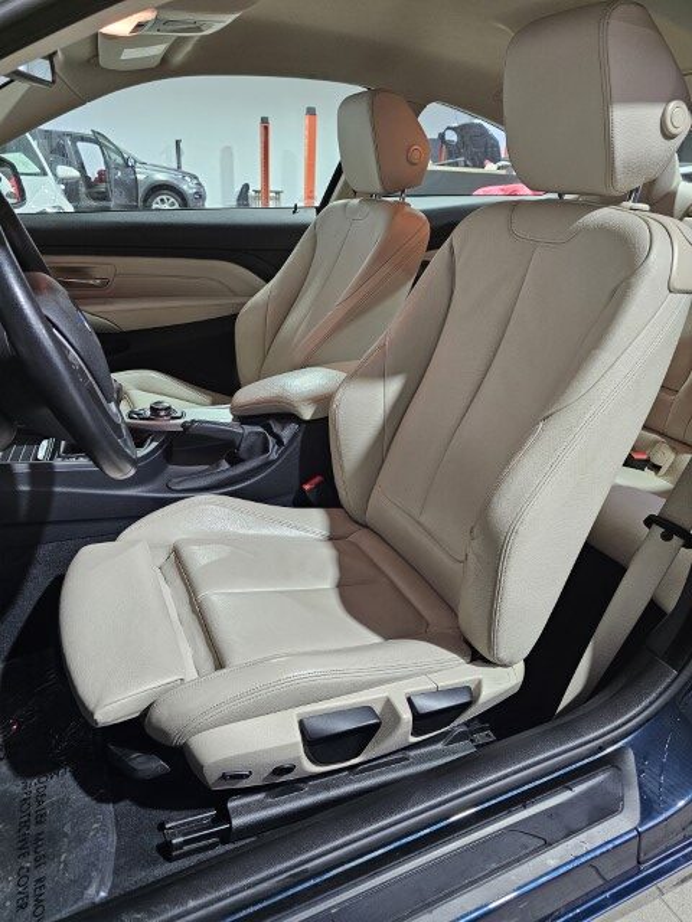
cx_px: 346
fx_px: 613
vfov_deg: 73.9
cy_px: 461
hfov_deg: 58.9
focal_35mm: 23
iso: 400
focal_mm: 6.3
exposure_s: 1/100
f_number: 1.7
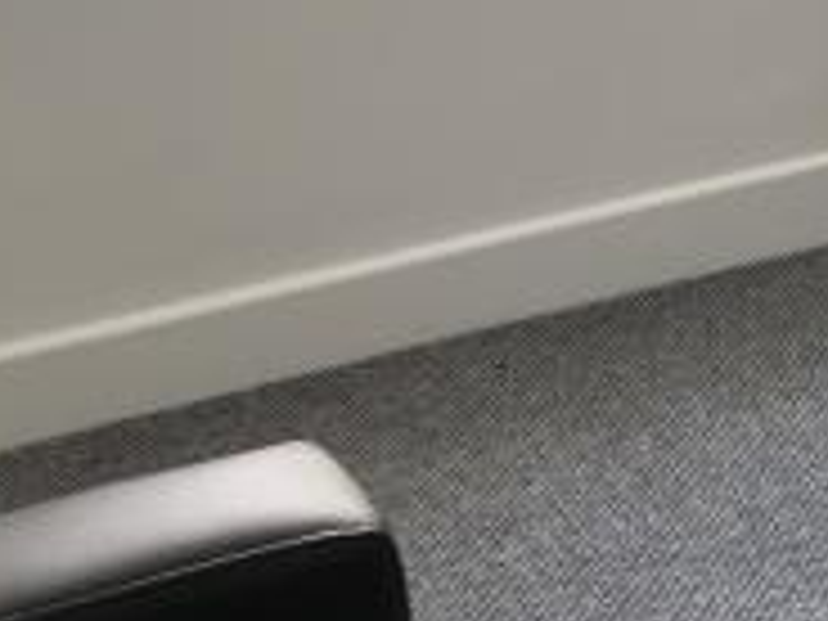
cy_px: -58
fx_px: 2918
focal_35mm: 122
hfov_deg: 13.4
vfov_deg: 12.0
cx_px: 1742
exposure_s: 1/50
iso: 20
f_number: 1.8
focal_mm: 3.99
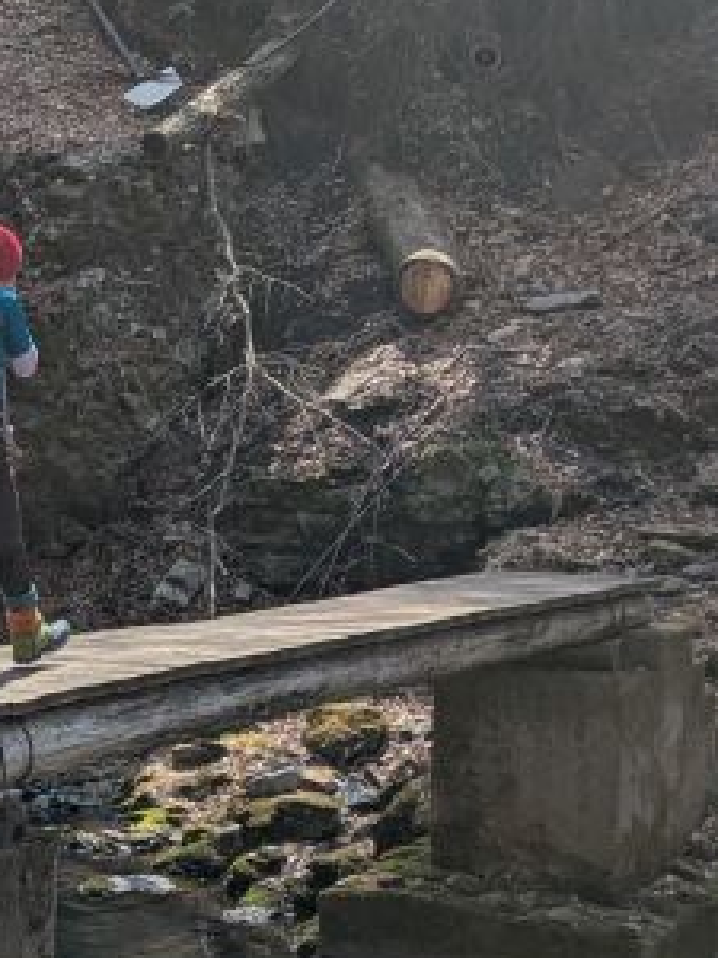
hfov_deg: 17.9
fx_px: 2074
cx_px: -310
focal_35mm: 75
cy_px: 600
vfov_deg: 25.9
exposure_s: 1/1110
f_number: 1.89
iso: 42
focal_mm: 5.43
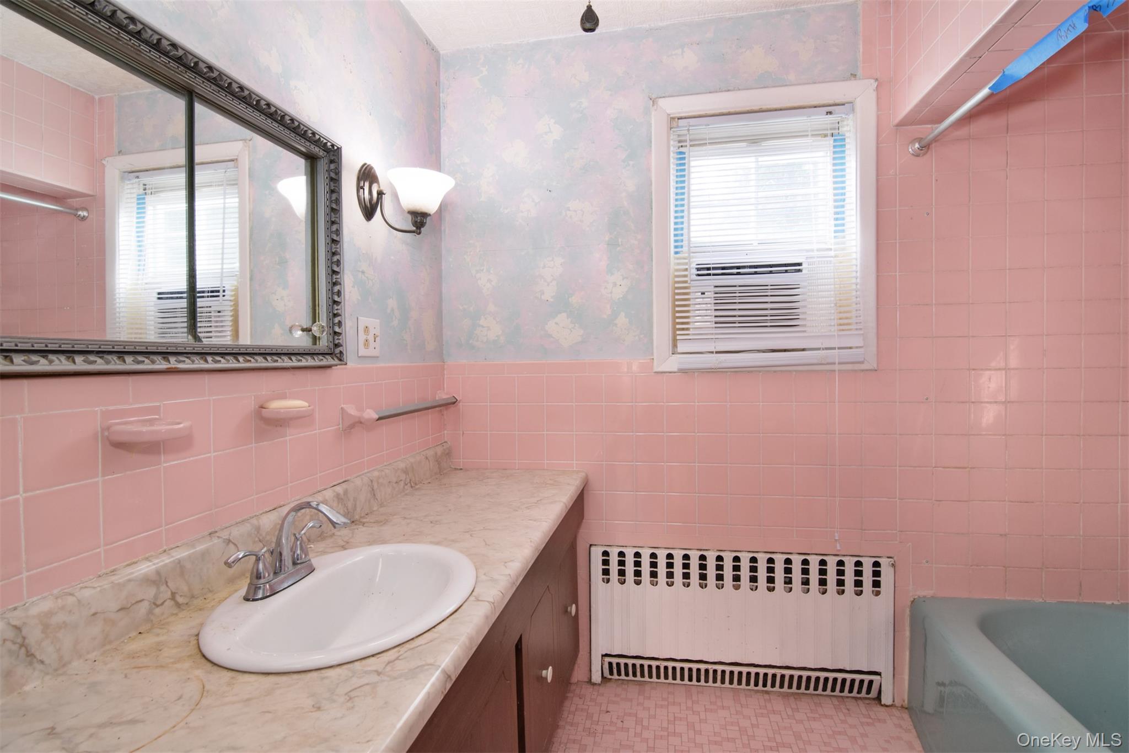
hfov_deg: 95.0
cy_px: 376
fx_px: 517
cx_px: 564
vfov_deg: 72.0
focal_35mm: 16
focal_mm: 11
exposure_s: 1/50
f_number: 8
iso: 640
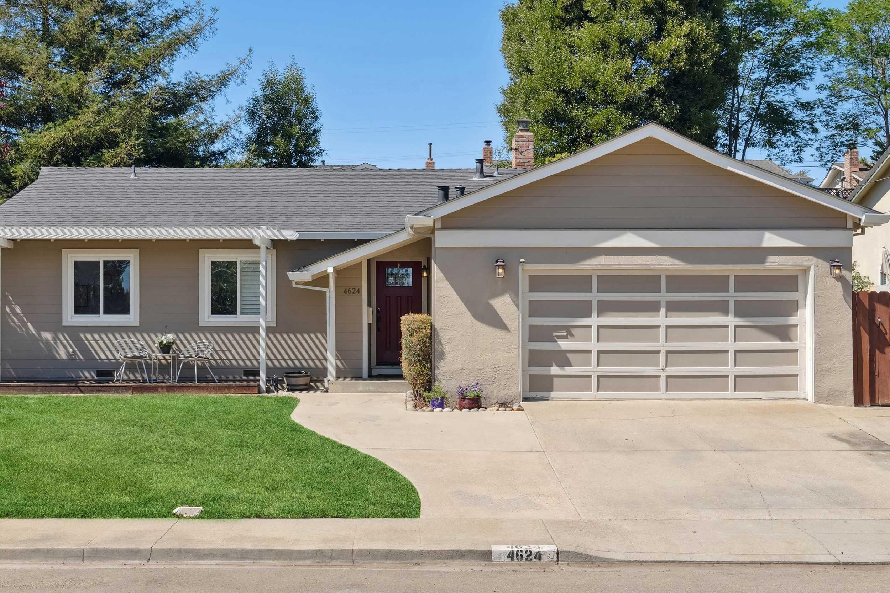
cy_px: 321
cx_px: 393
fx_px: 1063
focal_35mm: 43
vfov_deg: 31.2
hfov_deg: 45.3
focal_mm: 35
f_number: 13
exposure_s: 1/50
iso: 100
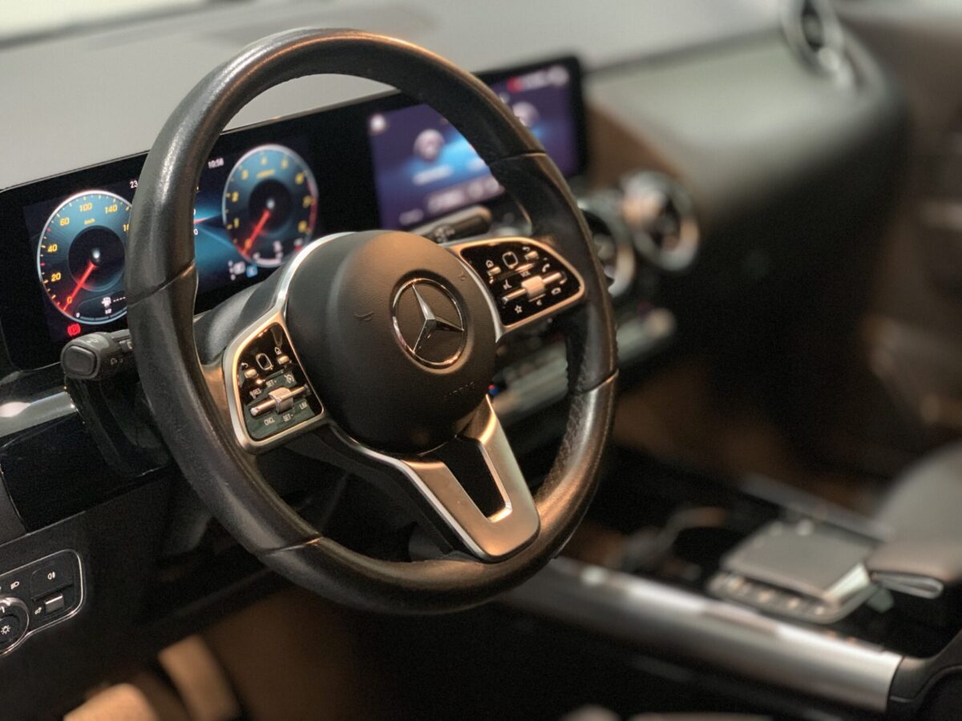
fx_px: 1445
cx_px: 481
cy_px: 360
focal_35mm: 52
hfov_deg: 36.8
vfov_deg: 28.0
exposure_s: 1/25
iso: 640
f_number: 2.4
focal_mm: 6
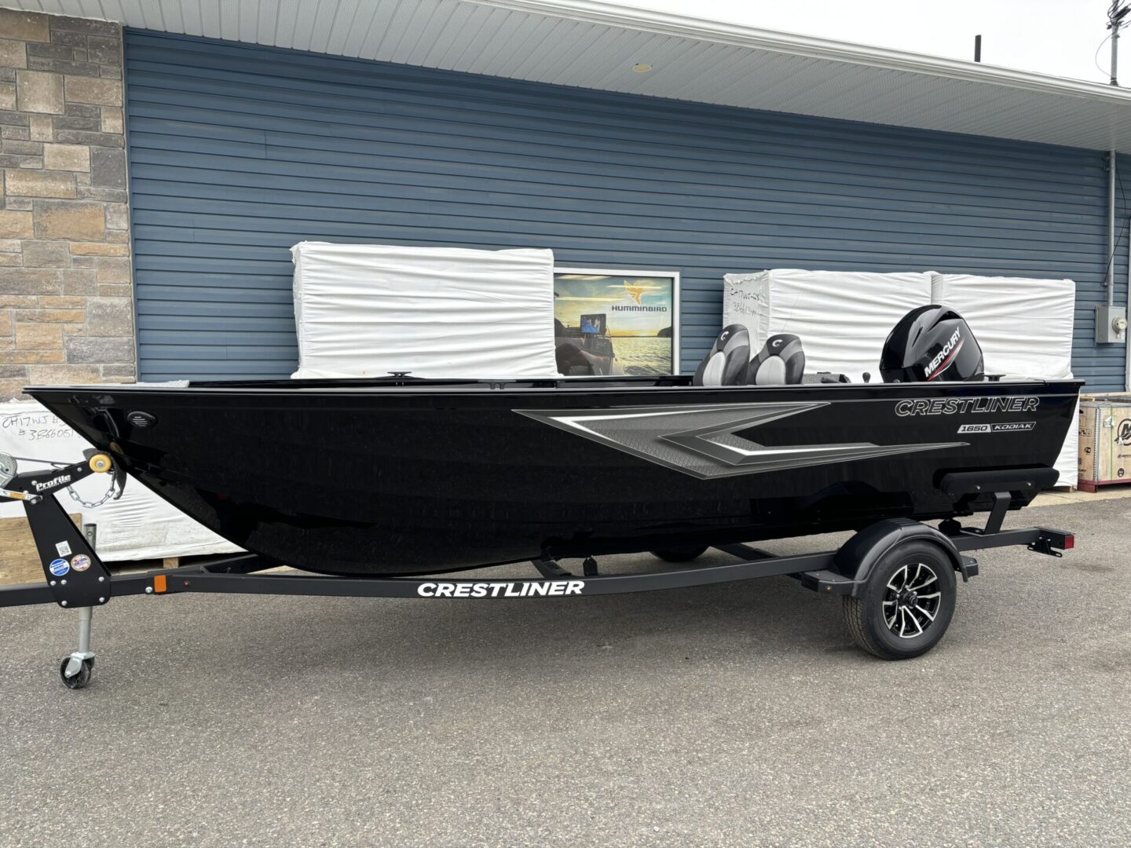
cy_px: 424
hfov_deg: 67.3
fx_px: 849
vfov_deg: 53.1
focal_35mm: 26
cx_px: 566
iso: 40
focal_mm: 5.96
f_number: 1.6
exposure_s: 1/195
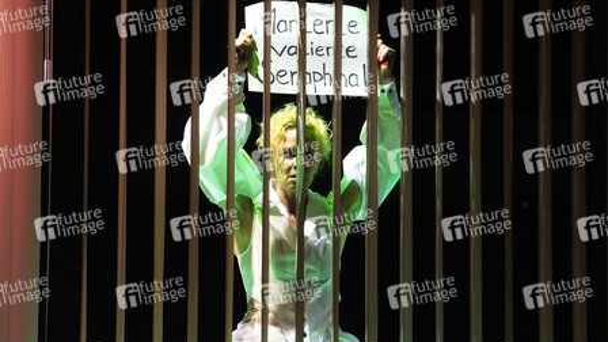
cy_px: 191
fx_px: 3144
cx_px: 305
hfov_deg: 11.0
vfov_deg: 6.2
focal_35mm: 195
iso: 1600
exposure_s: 1/200
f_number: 4.5
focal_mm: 185
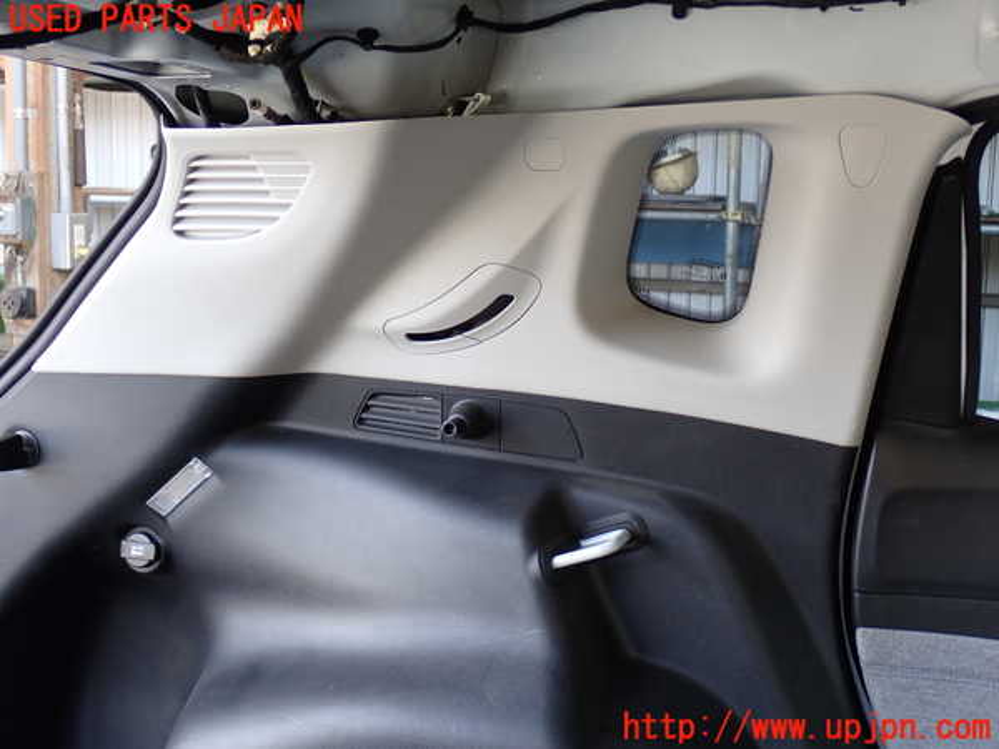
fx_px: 1356
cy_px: 374
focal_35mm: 47
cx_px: 500
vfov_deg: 30.9
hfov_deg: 40.4
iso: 200
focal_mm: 8.4
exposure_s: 1/60
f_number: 3.1
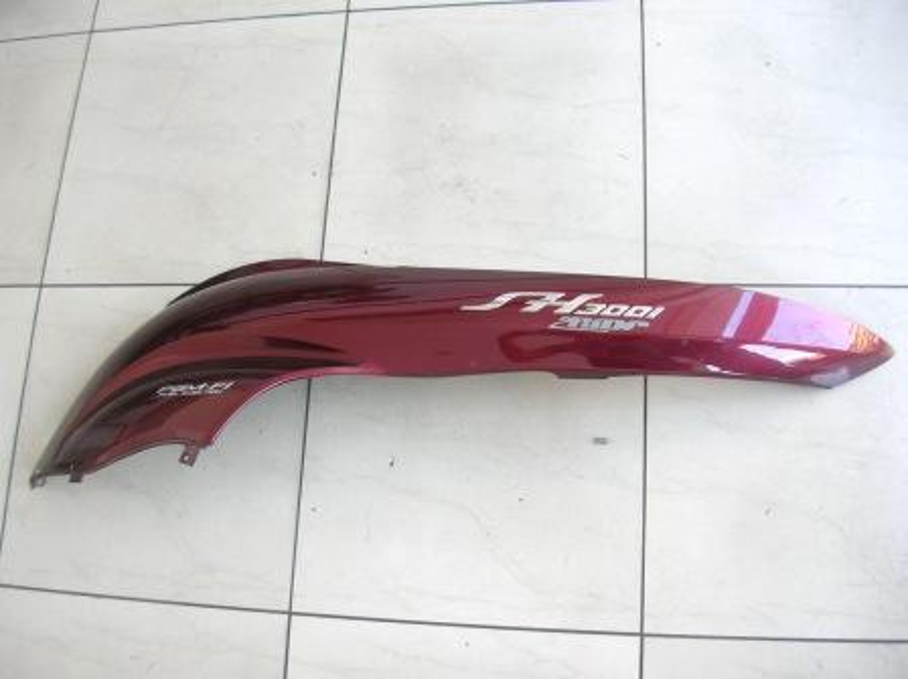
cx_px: 454
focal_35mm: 35
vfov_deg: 40.6
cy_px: 340
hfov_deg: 52.7
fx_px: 917
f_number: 2.8
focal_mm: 5.8
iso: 50
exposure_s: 1/32.2
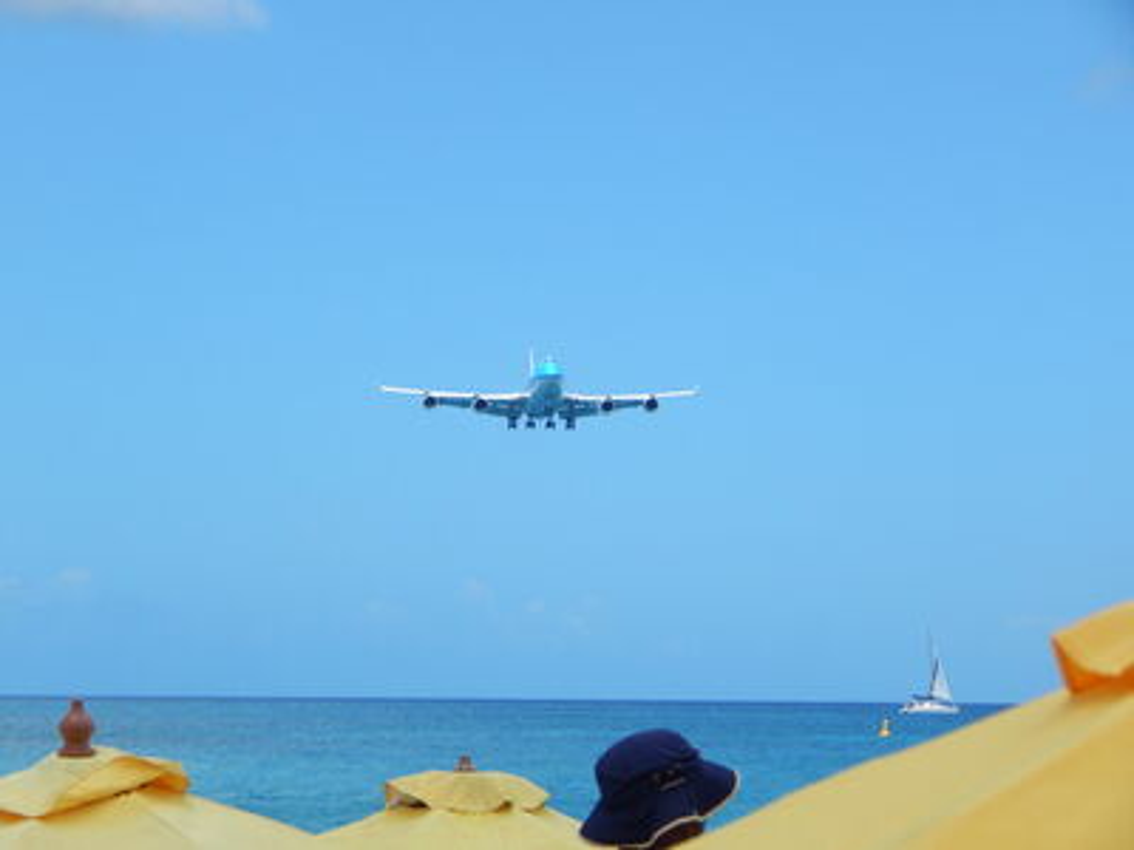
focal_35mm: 131
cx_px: 567
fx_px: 4291
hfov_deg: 15.1
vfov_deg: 11.3
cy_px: 425
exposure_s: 1/800
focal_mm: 23.4
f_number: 4.8
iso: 125
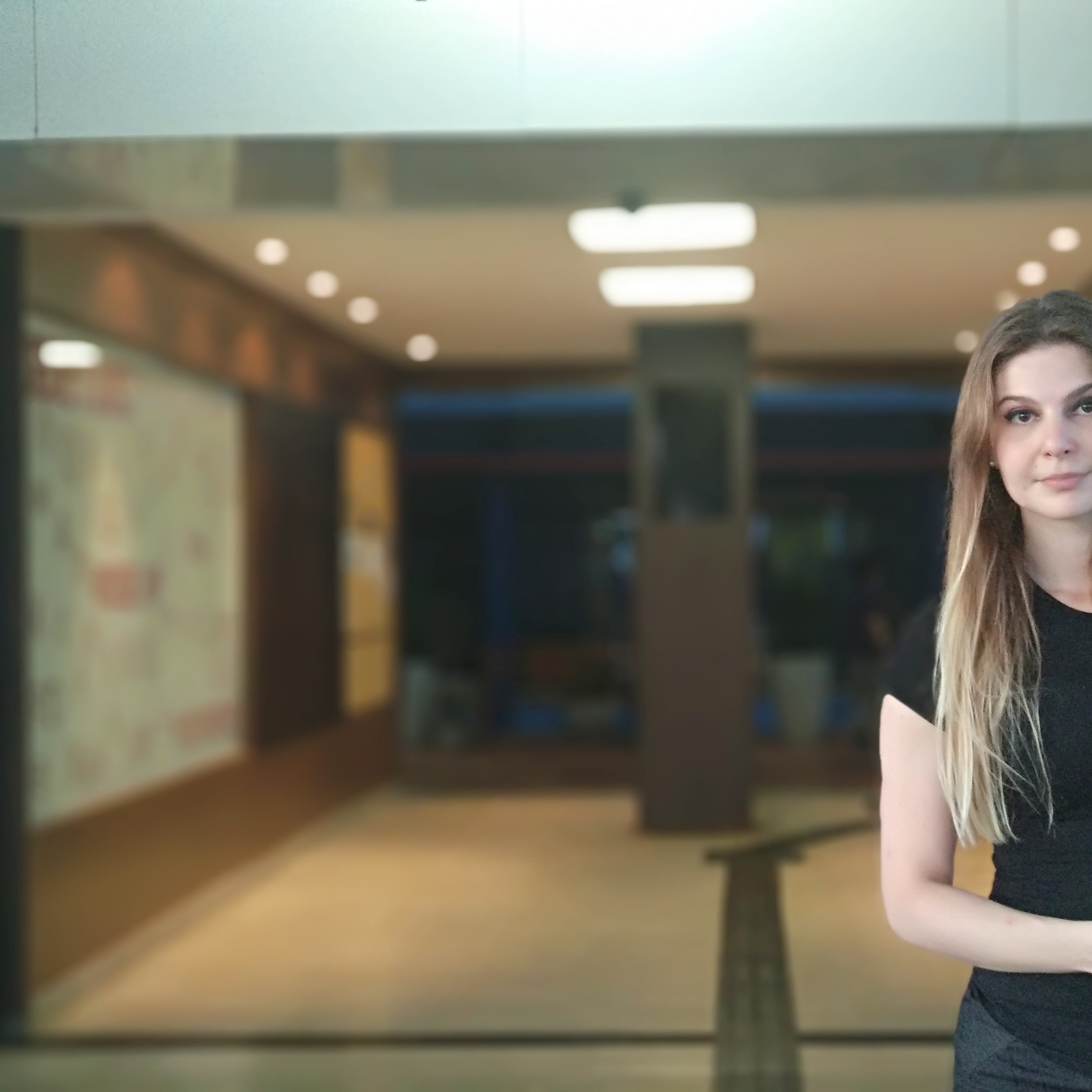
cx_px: 684
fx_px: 2213
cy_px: 540
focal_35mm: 62
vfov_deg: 27.7
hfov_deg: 27.6
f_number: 2.6
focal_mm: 5.99
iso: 800
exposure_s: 1/30
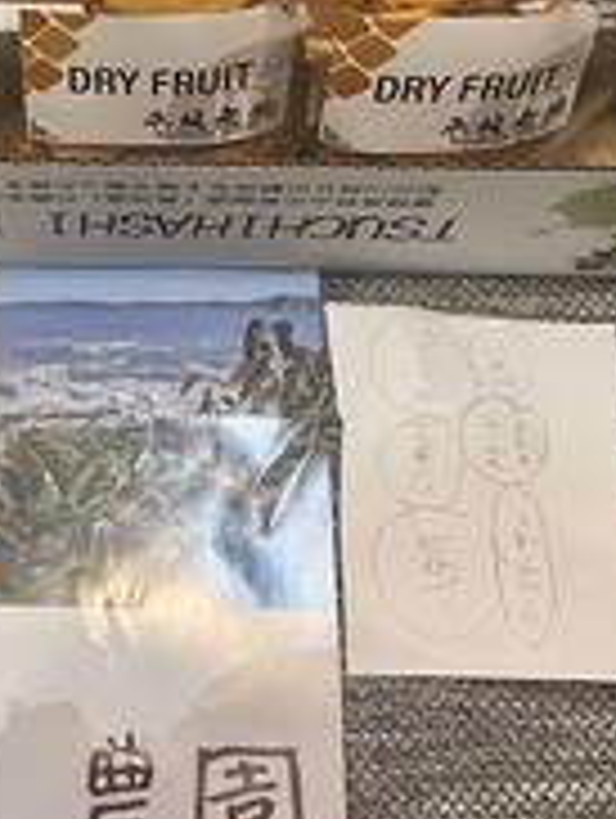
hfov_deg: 25.3
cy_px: 58
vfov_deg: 31.9
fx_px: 1349
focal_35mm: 57
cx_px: 135
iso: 200
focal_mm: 5.7
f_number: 1.5
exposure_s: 1/50
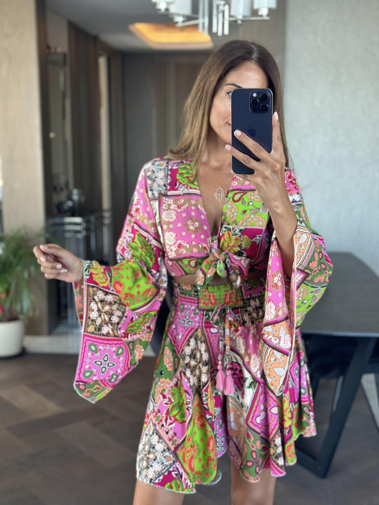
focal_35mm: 48
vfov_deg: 39.7
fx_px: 701
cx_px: 190
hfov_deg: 30.3
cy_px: 252
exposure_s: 1/60
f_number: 1.78
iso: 250
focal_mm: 6.86
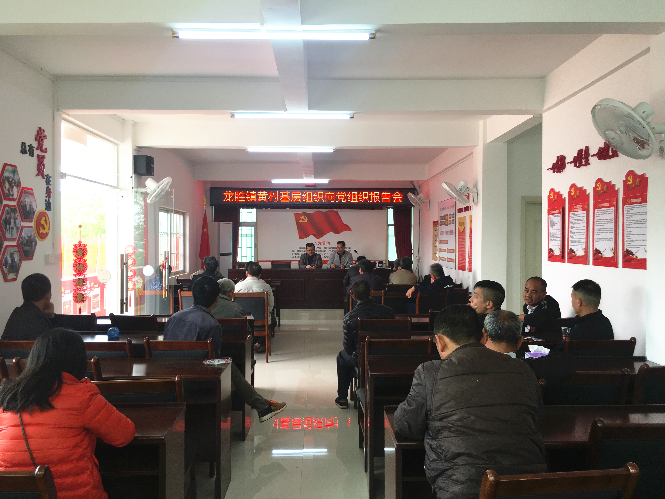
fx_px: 557
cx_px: 332
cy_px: 250
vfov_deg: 48.2
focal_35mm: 29
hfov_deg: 61.7
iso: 32
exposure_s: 1/50
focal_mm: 4.15
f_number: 2.2
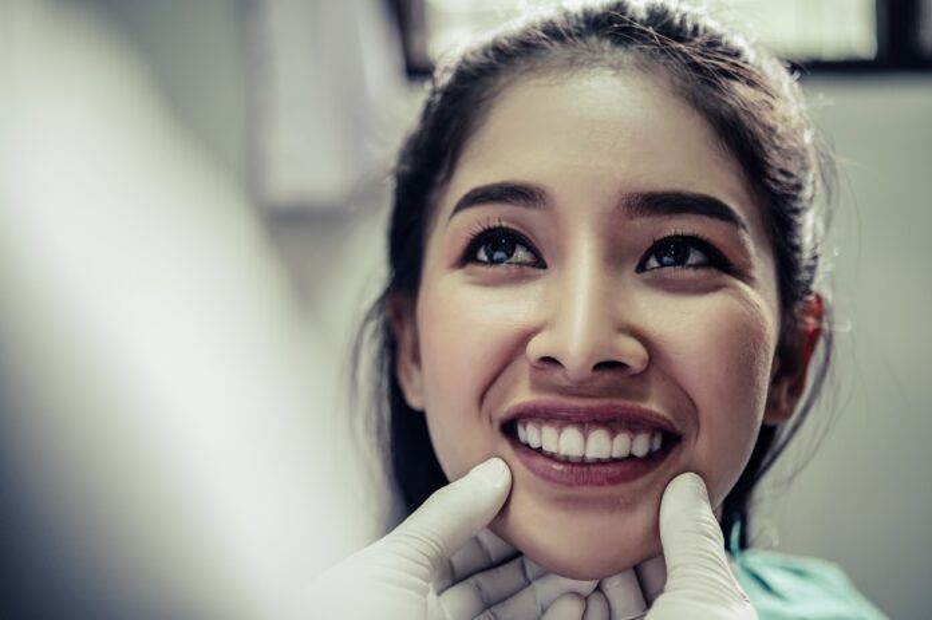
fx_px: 1552
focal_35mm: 60
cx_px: 466
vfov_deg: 22.6
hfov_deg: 33.4
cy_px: 310
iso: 400
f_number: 3
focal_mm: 60
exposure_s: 1/80
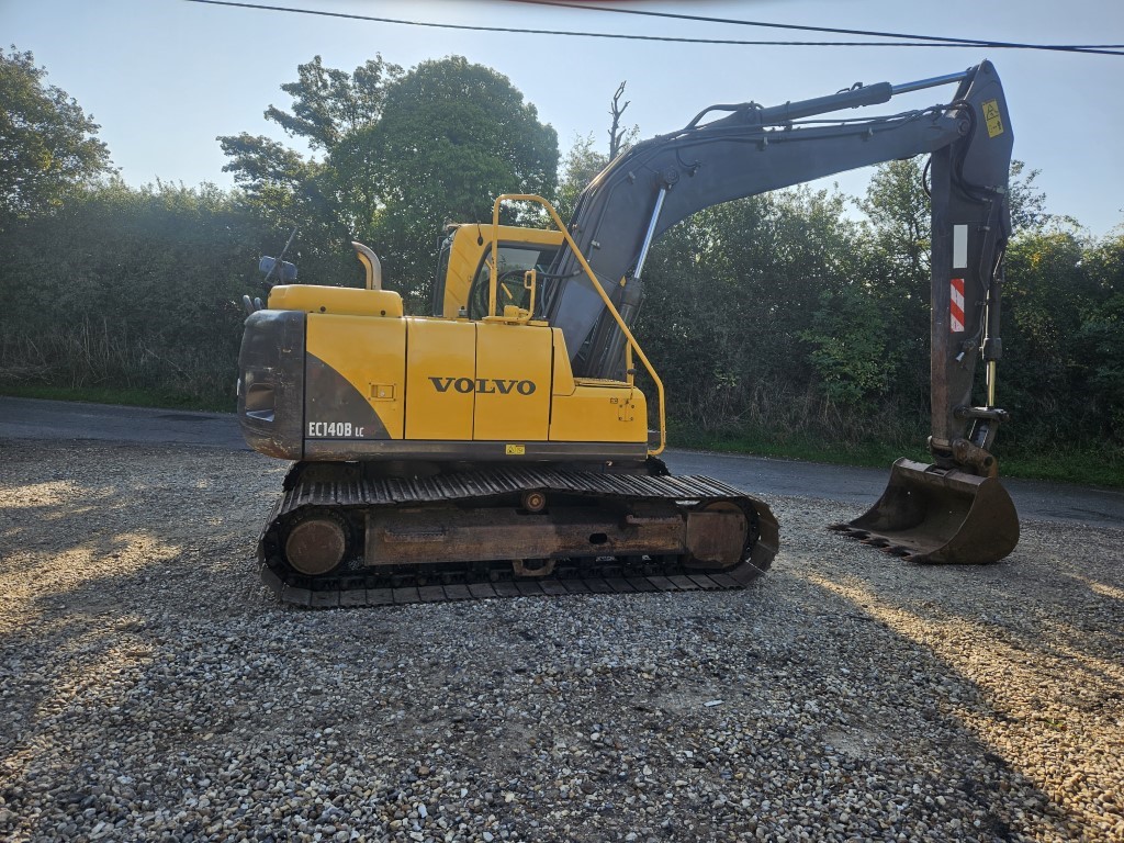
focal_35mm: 23
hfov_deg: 73.9
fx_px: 747
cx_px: 562
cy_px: 422
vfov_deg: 58.9
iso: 25
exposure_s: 1/784
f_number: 1.8
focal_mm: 5.4
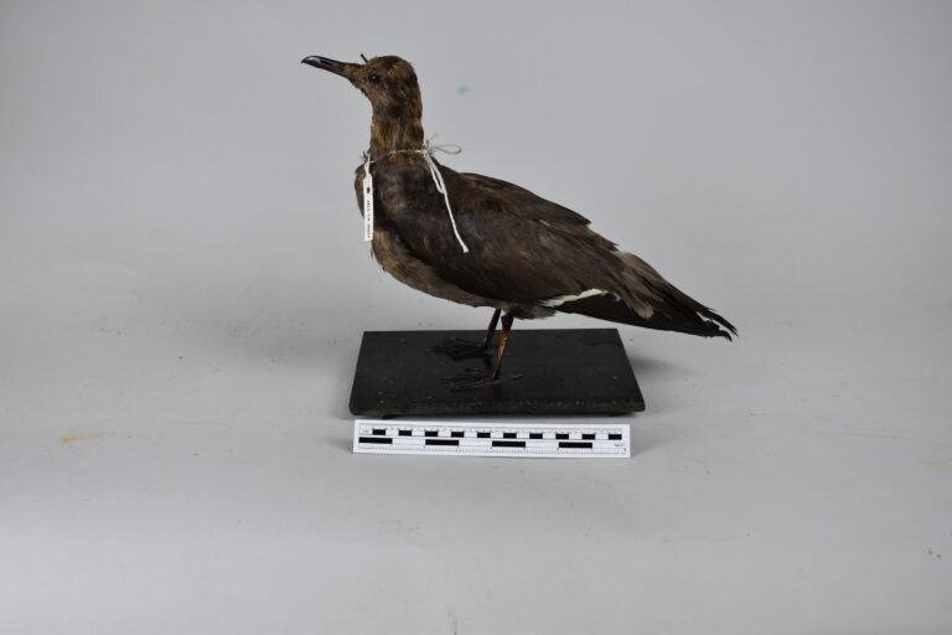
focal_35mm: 39
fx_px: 1031
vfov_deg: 34.2
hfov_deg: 49.6
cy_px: 318
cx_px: 476
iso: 400
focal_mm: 26
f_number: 5
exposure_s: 1/100
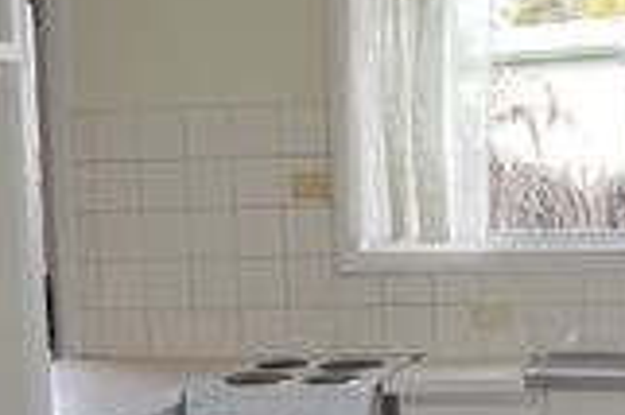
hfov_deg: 24.7
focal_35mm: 79
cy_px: 359
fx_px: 1370
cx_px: 594
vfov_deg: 17.0
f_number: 4
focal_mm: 18
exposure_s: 1/125
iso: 160
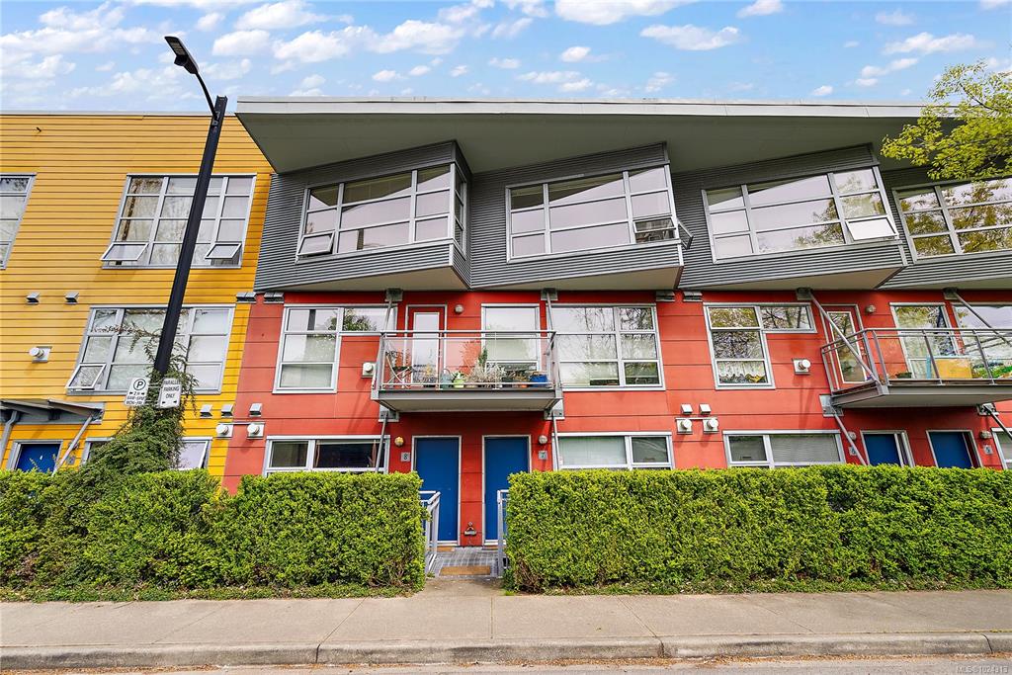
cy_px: 338
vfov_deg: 73.8
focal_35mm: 16
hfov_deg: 96.7
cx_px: 506
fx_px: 450
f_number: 8
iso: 320
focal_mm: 16
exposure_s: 1/100
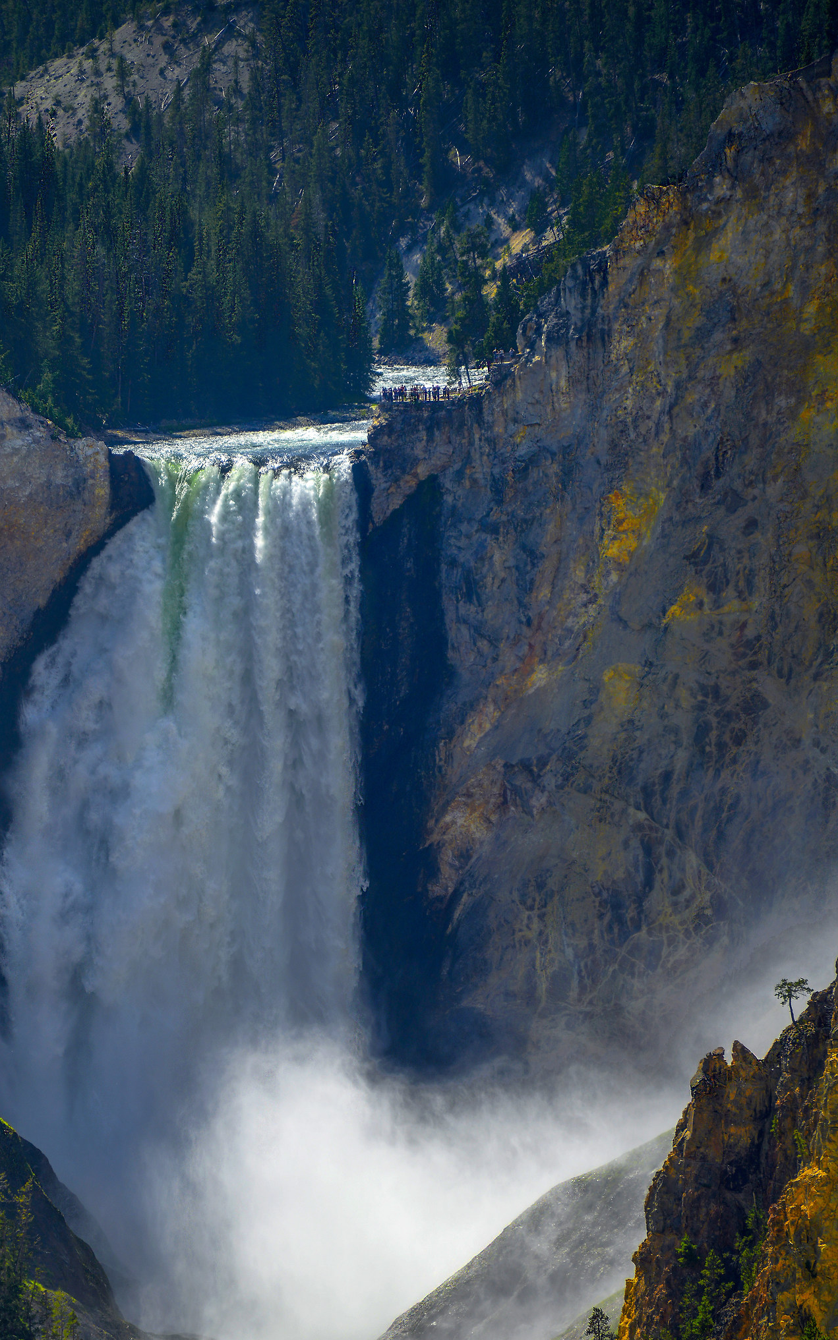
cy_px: 775
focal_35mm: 361
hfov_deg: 3.6
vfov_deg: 5.8
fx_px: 13189
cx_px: 321
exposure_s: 1/800
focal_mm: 300
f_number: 5.6
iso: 160
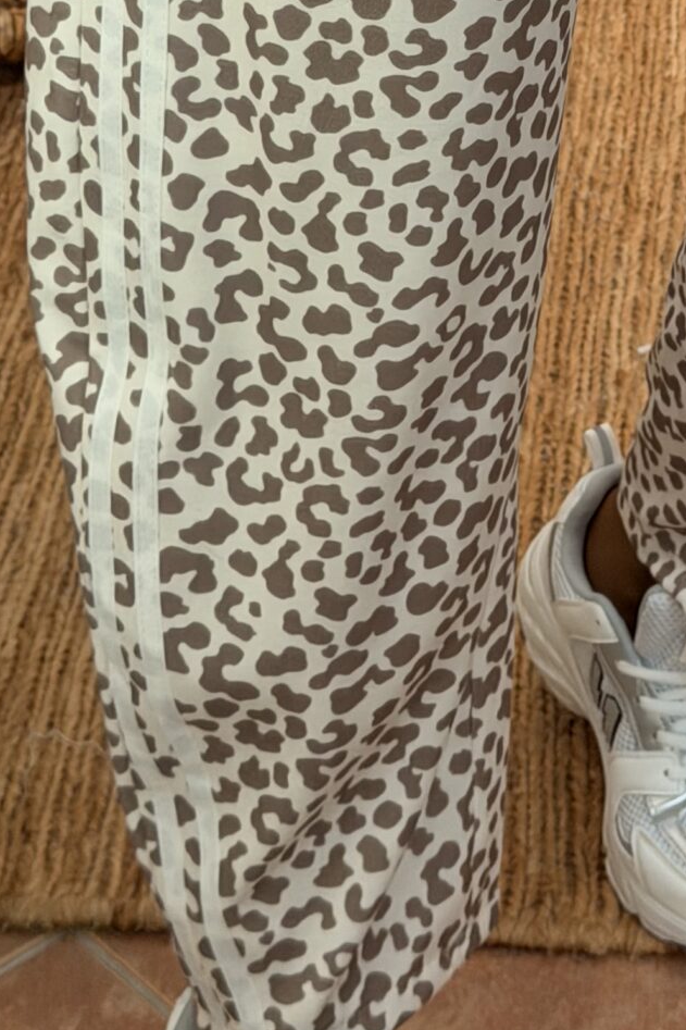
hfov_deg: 10.1
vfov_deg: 14.8
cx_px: 724
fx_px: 3860
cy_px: -144
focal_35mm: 135
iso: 64
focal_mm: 6.76
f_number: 1.78
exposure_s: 1/100
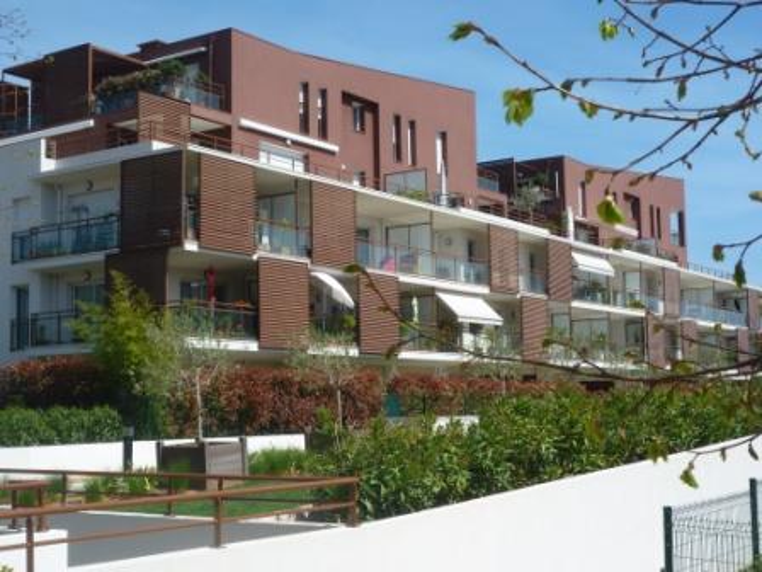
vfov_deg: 27.0
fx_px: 1189
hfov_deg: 35.5
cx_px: 381
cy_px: 286
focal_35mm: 54
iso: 80
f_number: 5.2
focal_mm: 9.5
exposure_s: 1/400
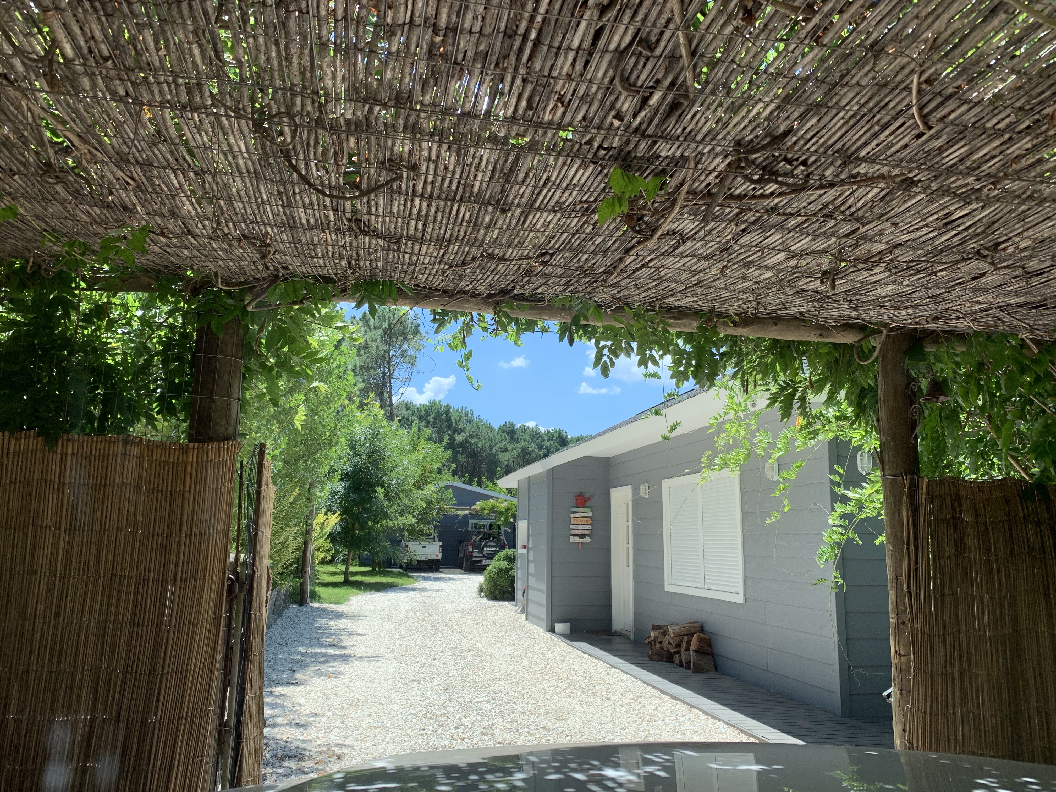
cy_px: 396
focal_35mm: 26
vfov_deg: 53.1
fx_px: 793
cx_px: 528
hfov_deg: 67.3
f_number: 1.8
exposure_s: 1/669
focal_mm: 4.25
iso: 25
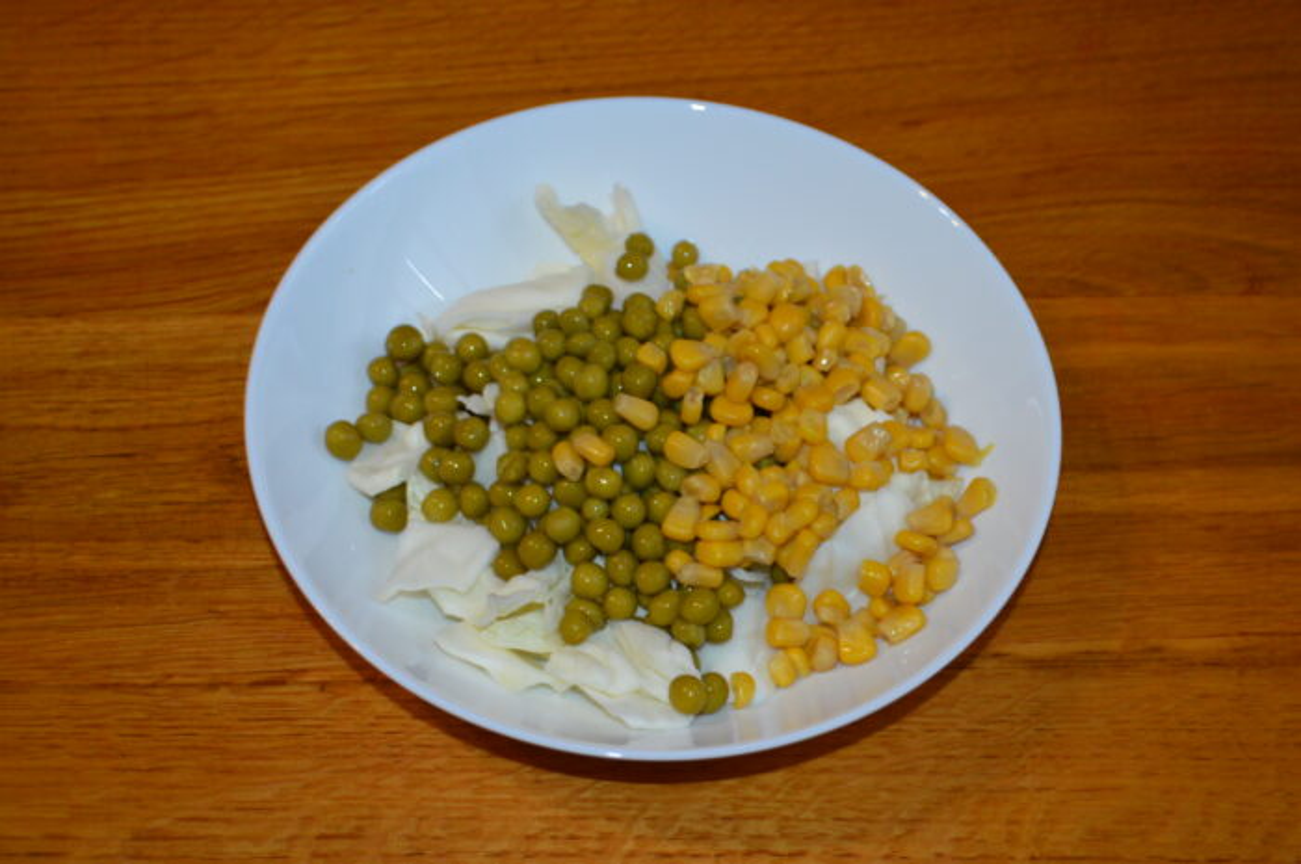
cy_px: 432
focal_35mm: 57
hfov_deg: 35.1
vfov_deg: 23.7
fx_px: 2057
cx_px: 650
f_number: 5
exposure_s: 1/60
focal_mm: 38
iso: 800
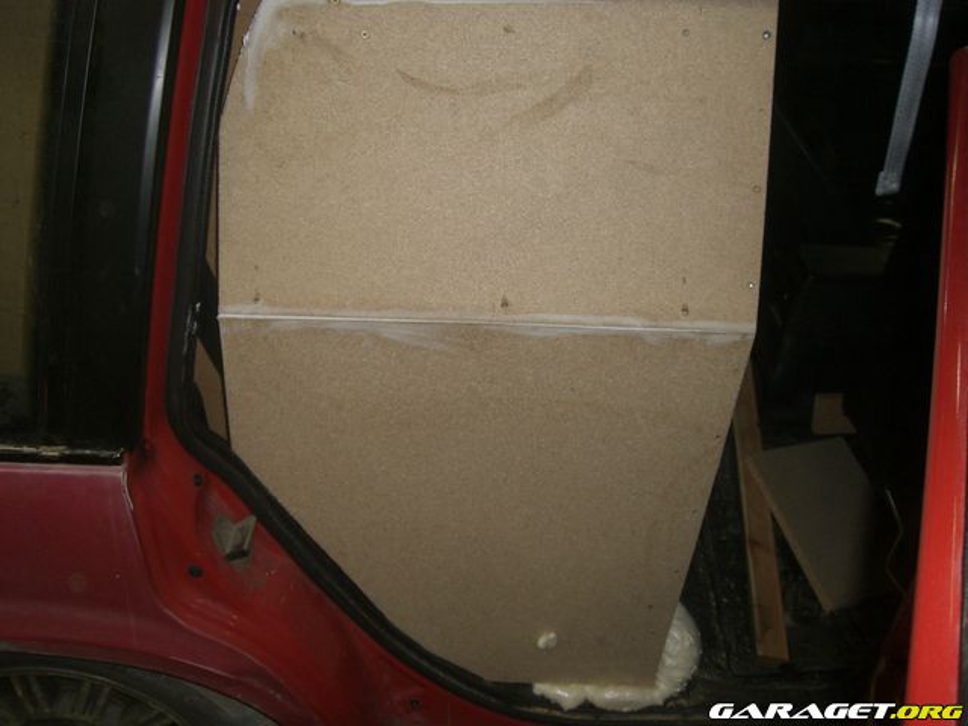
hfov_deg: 49.0
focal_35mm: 38
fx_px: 1063
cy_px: 363
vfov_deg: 37.7
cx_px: 484
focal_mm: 6.2
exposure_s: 1/60
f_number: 2.7
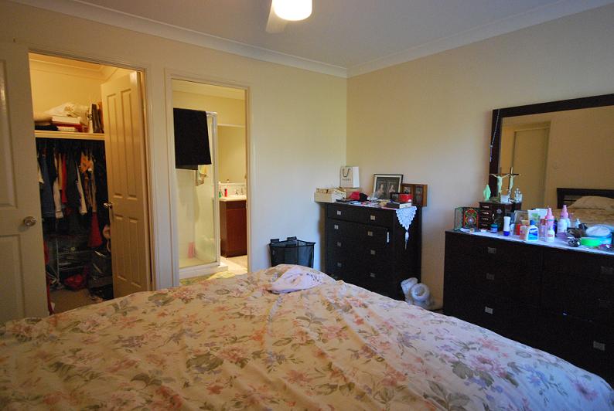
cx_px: 307
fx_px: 359
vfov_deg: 59.7
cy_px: 206
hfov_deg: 81.1
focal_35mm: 21
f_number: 4.8
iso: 1400
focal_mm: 14
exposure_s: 1/30
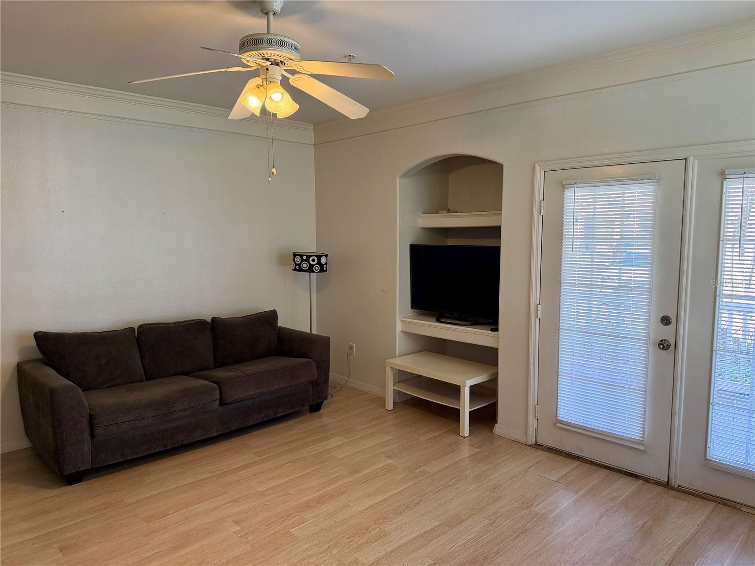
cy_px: 283
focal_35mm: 24
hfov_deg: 71.6
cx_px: 378
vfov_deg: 56.8
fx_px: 523
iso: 250
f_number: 1.78
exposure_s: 1/120
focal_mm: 6.76
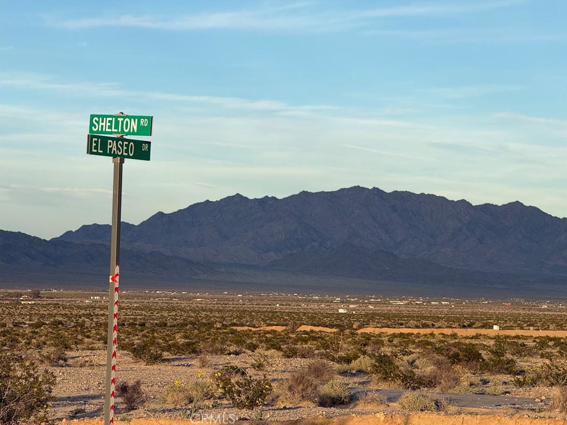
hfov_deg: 16.3
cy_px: 212
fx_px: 1982
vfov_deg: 12.2
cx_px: 285
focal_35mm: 121
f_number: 2.8
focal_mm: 15.66
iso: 50
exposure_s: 1/938
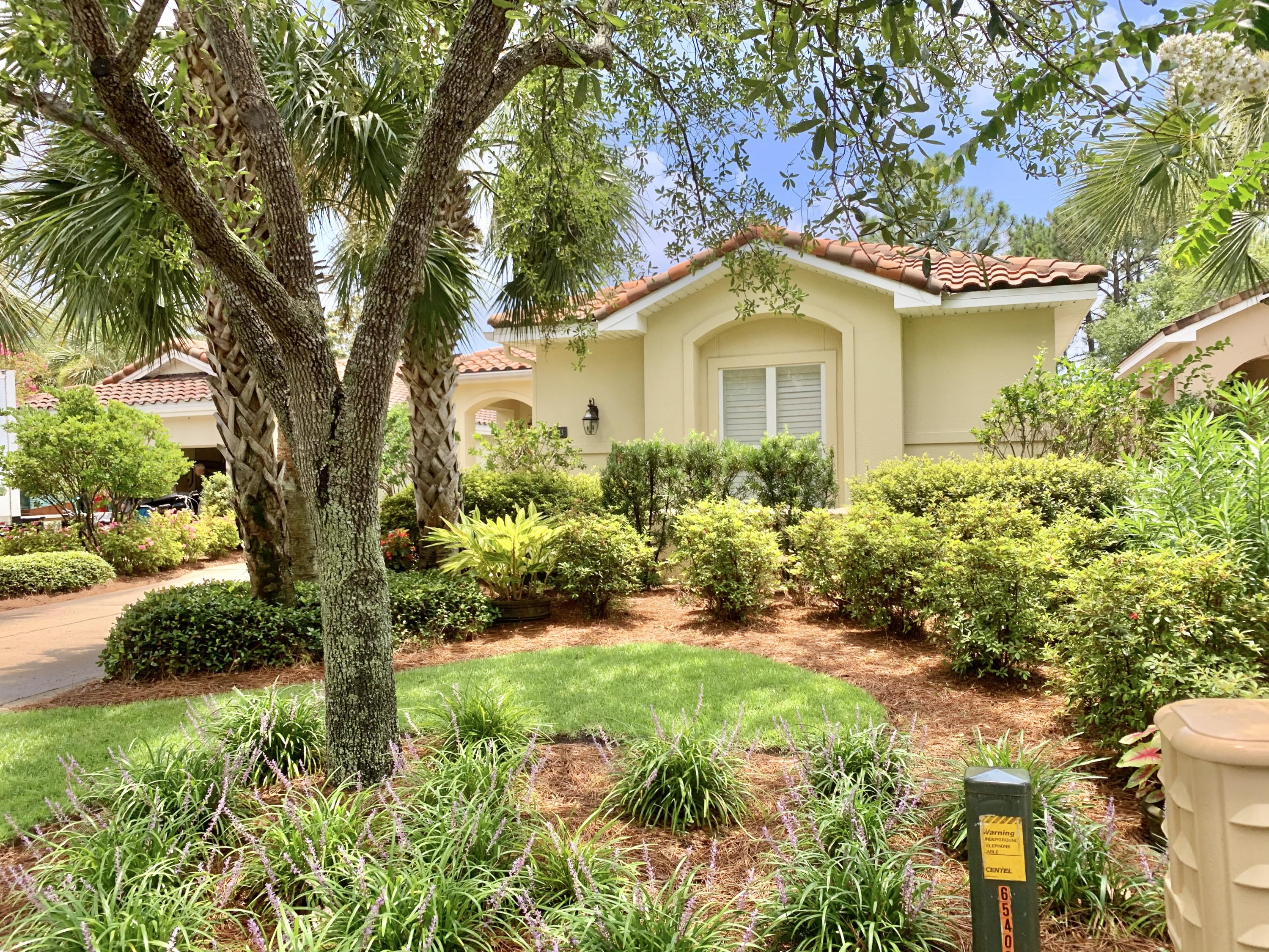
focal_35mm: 26
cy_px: 476
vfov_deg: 53.1
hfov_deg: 67.3
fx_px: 953
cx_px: 634
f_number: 1.8
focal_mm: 4.25
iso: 25
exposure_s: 1/408
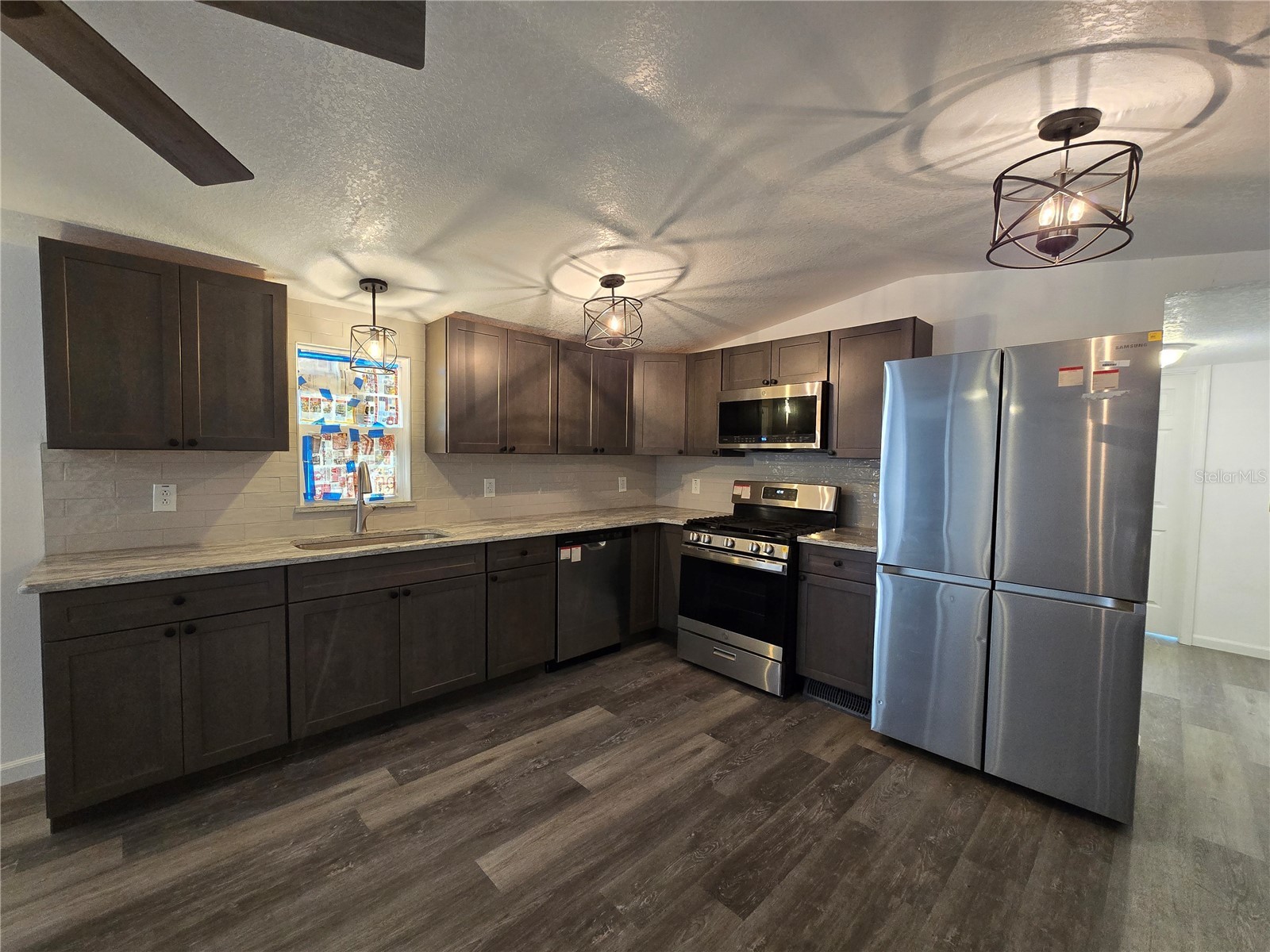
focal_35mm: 13
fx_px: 477
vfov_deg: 89.9
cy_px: 476
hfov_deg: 106.2
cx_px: 635
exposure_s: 1/60
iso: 320
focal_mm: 2.2
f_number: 2.2
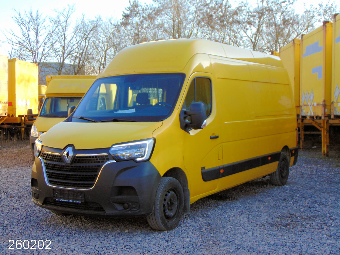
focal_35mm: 50
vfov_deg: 29.1
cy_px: 128
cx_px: 170
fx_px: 491
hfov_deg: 38.2
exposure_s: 1/125
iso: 80
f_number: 3.5
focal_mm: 9
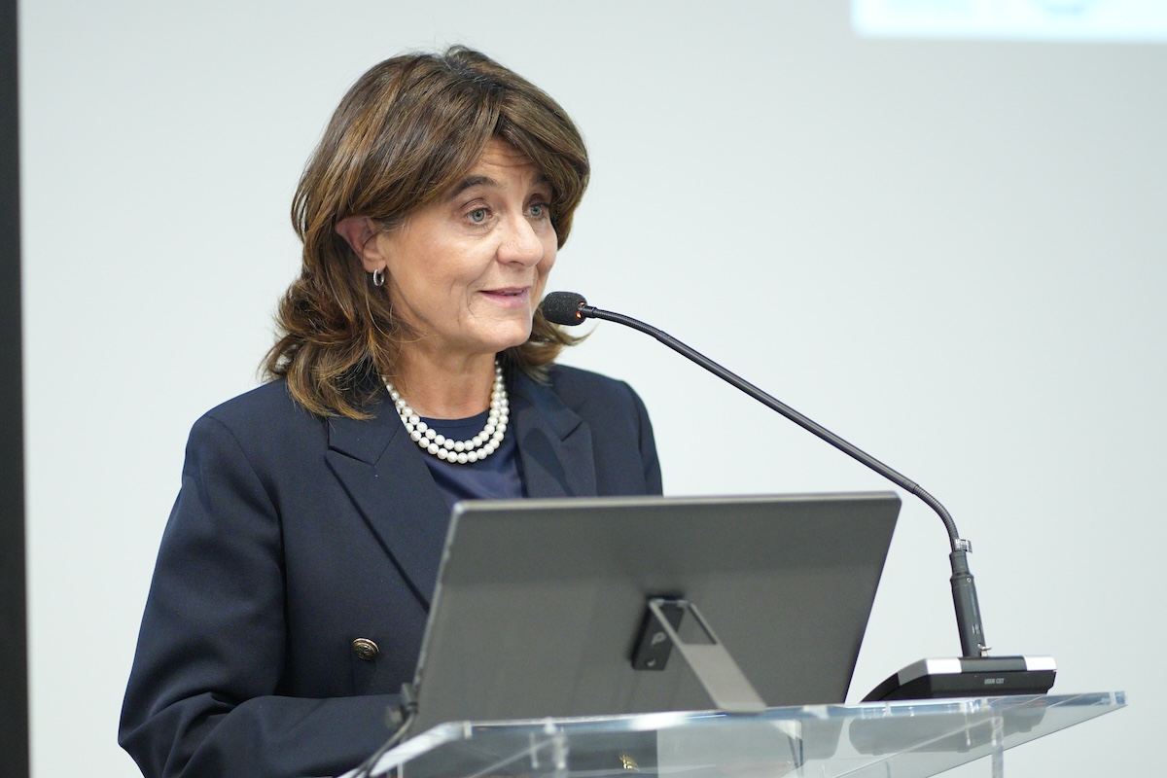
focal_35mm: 127
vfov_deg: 10.8
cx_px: 584
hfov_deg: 16.1
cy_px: 389
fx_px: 4117
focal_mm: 85
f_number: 1.8
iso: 4000
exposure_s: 1/500
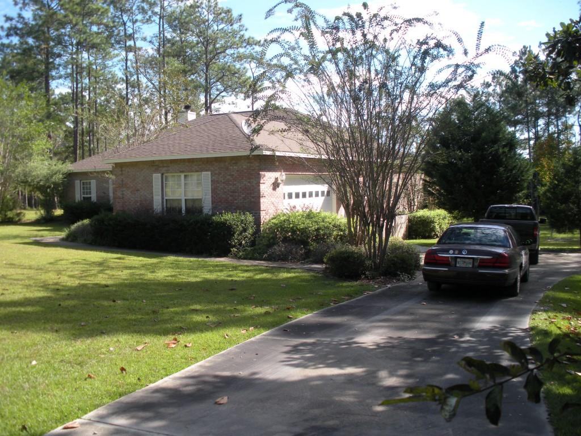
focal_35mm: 36
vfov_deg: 39.7
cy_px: 218
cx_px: 290
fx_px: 604
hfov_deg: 51.4
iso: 64
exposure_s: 1/248
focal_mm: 6.3
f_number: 3.5
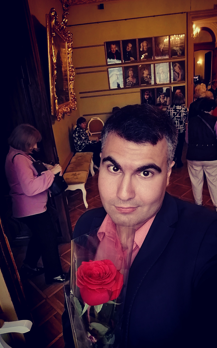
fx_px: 265
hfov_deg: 44.5
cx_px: 123
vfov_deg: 66.5
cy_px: 174
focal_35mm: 28
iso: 80
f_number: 0.95
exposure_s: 1/33.3
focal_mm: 3.03
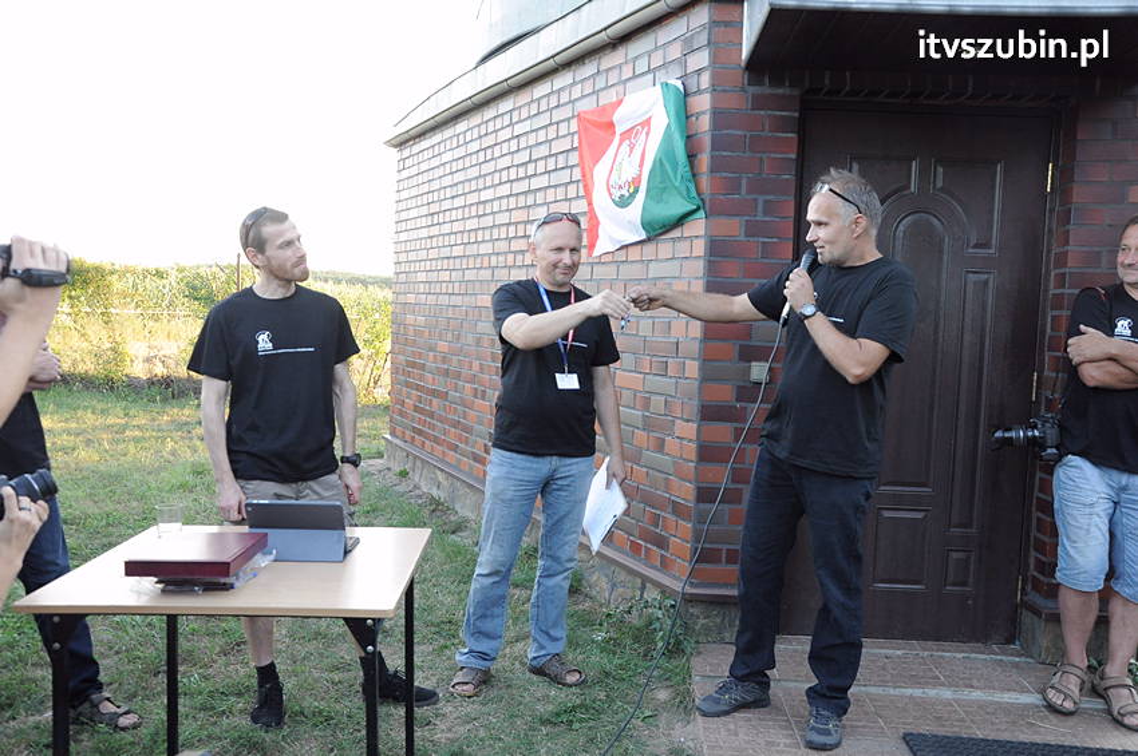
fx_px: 995
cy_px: 378
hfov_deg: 59.5
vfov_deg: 41.6
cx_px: 569
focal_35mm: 32
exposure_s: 1/125
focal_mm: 21
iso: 800
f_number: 5.6
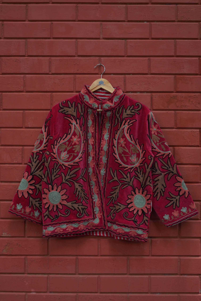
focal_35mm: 50
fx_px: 419
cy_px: 150
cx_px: 100
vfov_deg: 39.6
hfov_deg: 27.0
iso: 500
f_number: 7.1
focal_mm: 50
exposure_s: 1/160
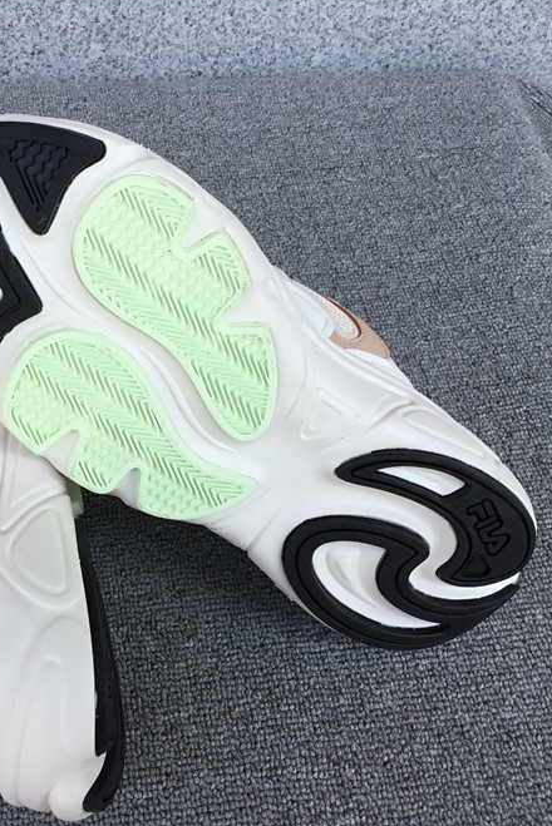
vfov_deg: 44.5
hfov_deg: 30.3
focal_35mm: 44
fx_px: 1011
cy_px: 409
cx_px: 183
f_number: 2.4
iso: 25
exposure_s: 1/420
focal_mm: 3.3
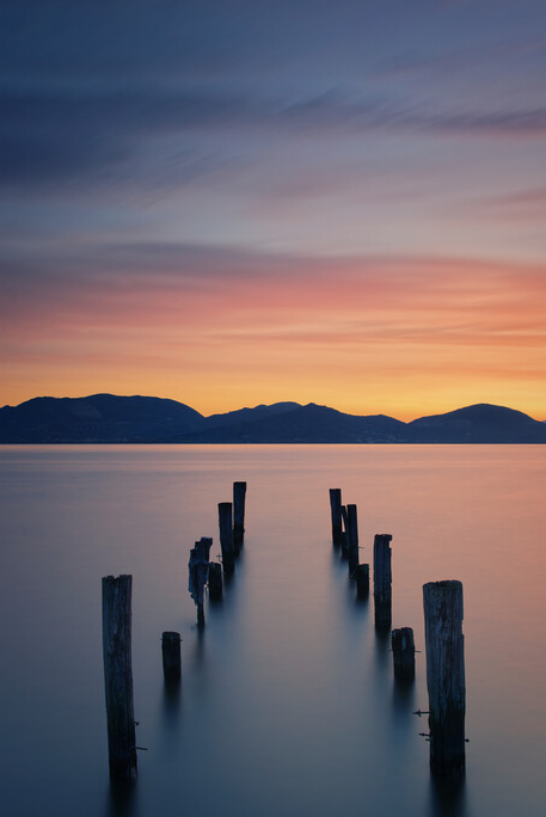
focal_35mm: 34
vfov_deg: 55.8
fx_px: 772
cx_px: 292
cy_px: 403
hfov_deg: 38.9
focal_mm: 31
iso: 100
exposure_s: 118
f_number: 11
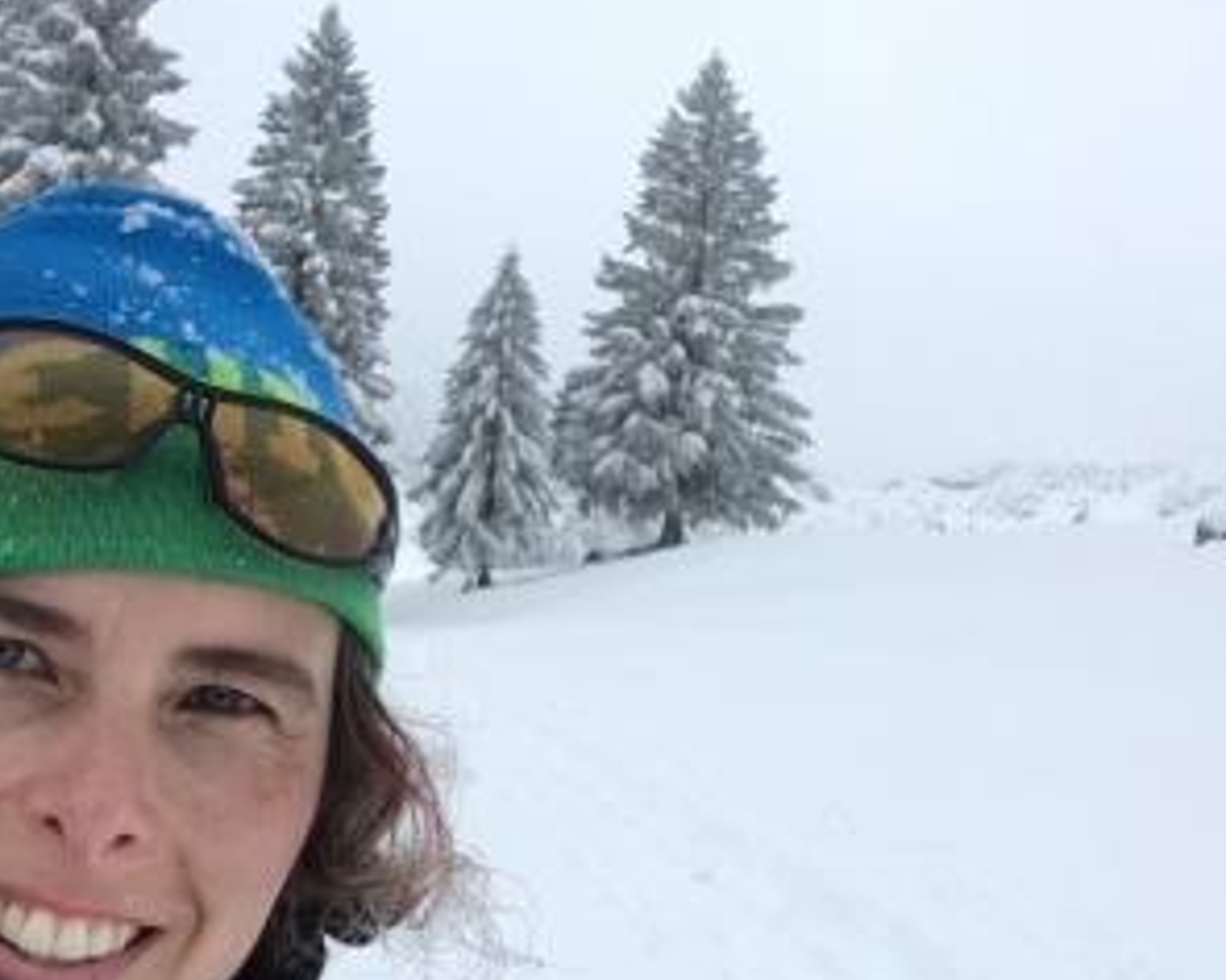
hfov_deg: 40.3
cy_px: 635
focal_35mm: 46
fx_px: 1669
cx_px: 590
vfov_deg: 32.5
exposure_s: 1/1342
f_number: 2.4
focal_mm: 2.15
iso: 50
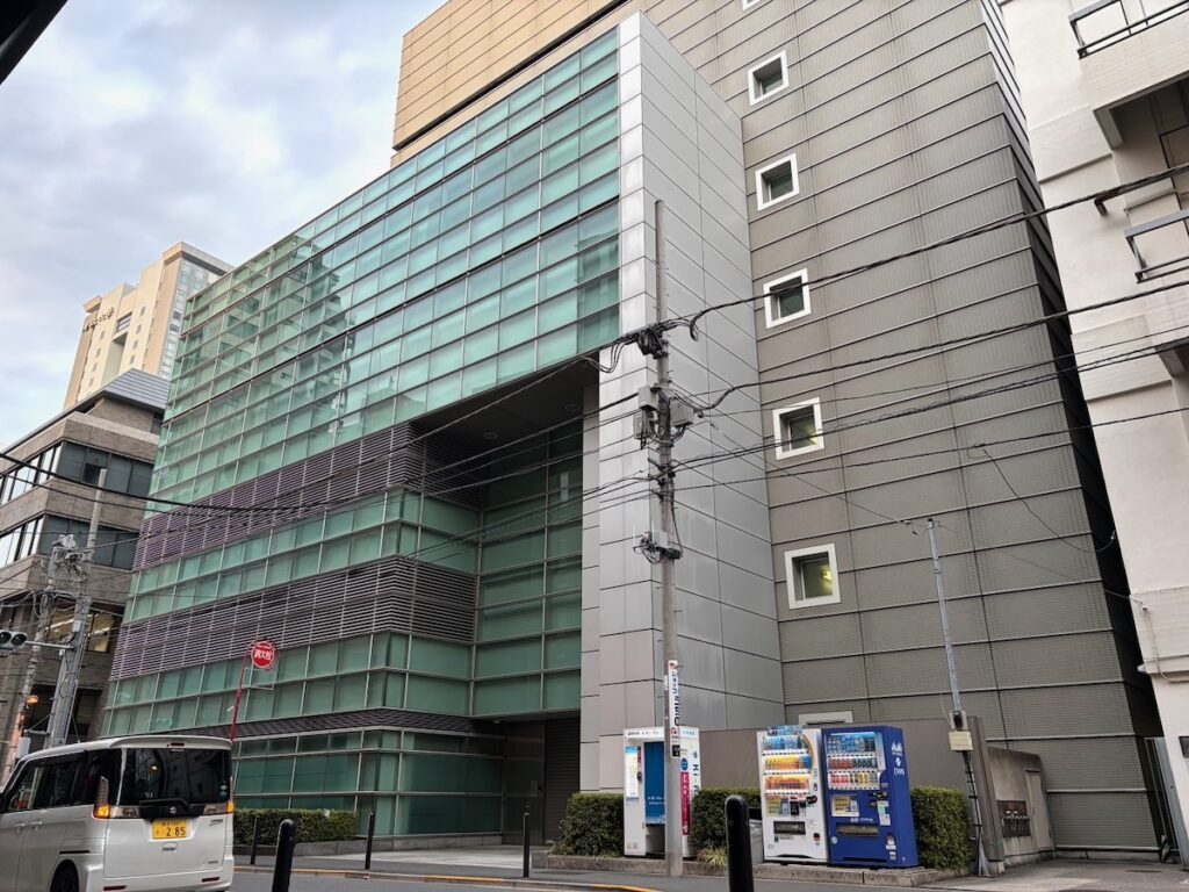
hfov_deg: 67.3
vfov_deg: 53.1
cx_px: 594
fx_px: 893
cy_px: 446
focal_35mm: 26
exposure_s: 1/100
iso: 80
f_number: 1.6
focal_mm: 5.96
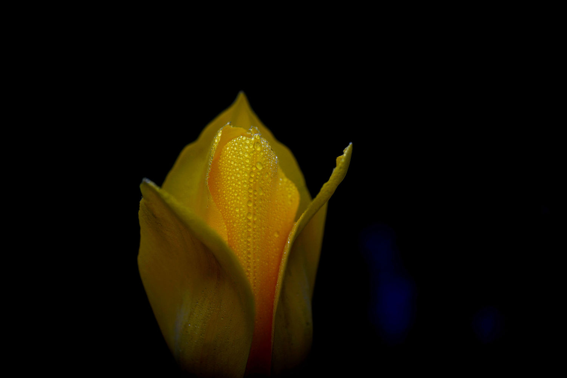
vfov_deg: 13.0
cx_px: 284
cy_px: 189
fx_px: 1654
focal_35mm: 105
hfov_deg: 19.5
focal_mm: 105
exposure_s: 1/200
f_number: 3.5
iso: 100
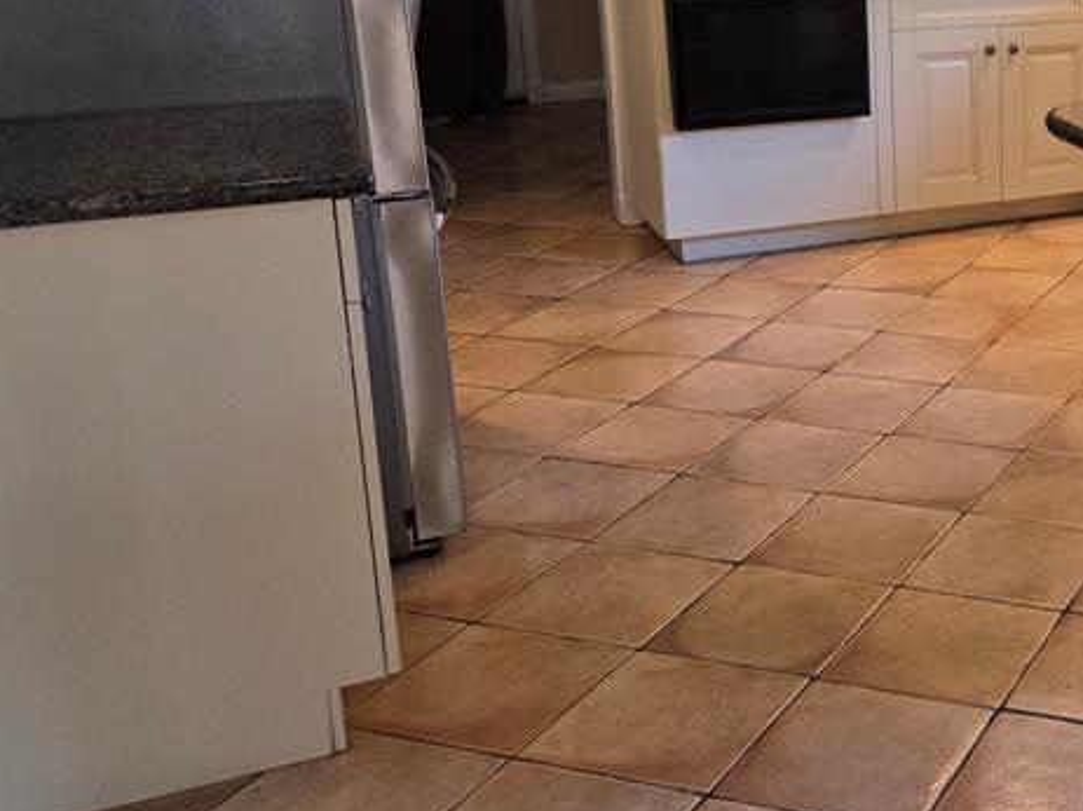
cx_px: 1123
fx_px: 1595
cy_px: 183
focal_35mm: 51
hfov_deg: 33.7
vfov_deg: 28.0
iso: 160
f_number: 1.8
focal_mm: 5.4
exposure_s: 1/120
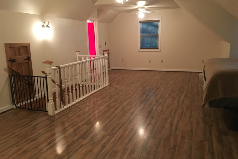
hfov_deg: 60.3
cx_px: 122
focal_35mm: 31
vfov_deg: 42.3
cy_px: 79
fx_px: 205
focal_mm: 4.15
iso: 200
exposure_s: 1/20
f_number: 2.2
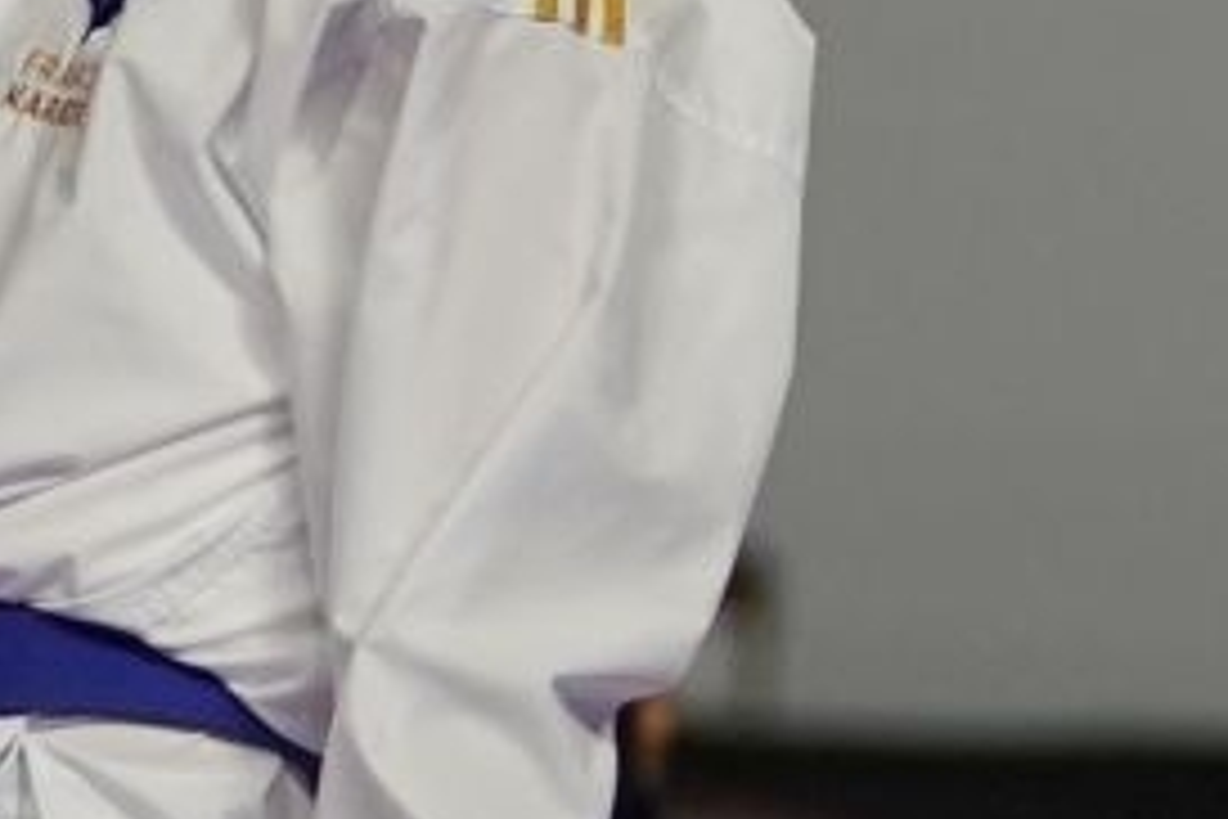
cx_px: 576
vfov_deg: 1.3
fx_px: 36667
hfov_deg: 1.9
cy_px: 954
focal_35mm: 1075
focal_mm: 109
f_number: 2.8
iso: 800
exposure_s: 1/1000
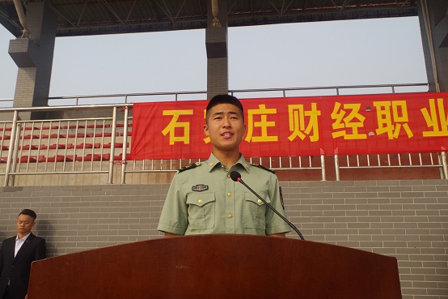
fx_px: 336
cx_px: 224
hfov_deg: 67.4
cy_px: 150
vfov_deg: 47.9
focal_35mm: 27
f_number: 9
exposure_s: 1/1000
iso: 800
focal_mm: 18
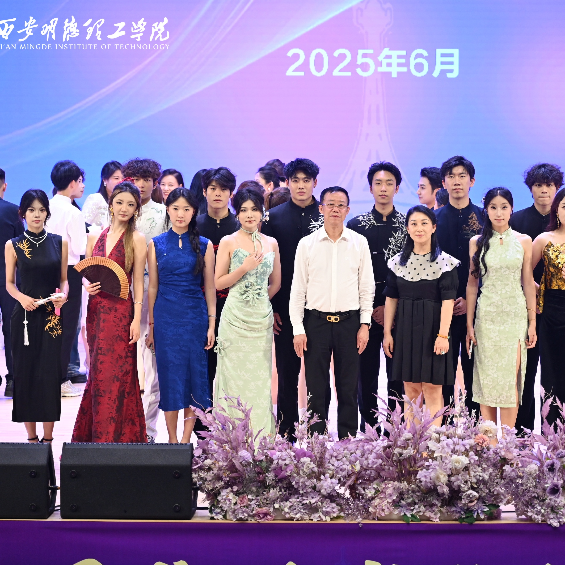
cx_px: 353
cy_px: 283
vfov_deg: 11.9
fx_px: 2715
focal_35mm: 147
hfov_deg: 11.9
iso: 1600
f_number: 4
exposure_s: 1/200
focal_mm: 115
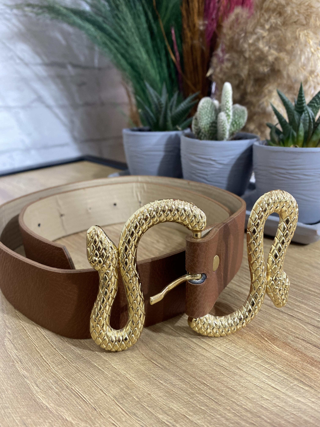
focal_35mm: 26
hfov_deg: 53.1
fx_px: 320
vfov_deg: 67.3
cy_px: 214
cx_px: 160
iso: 125
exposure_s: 1/50
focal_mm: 4.25
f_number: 1.8
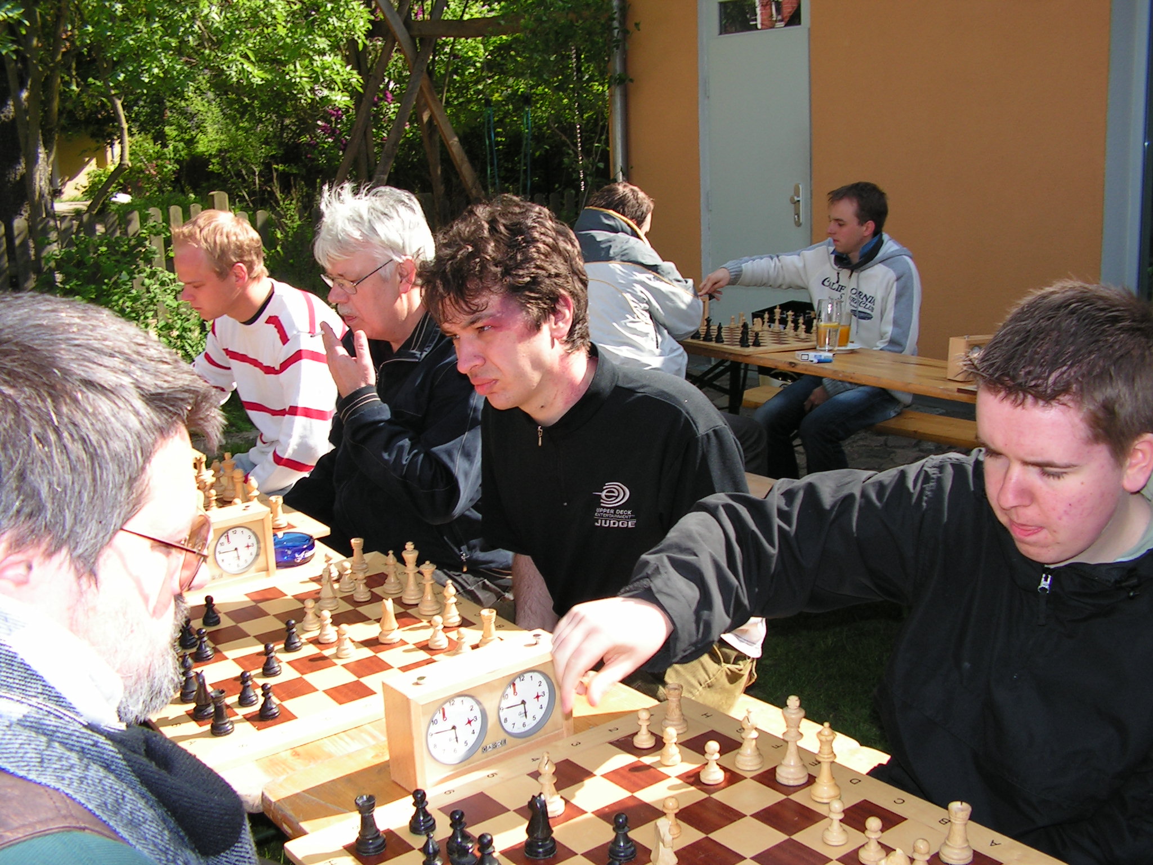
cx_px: 576
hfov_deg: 51.4
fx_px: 1199
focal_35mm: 36
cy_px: 432
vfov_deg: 39.7
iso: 64
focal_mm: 6
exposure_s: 1/320
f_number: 3.2
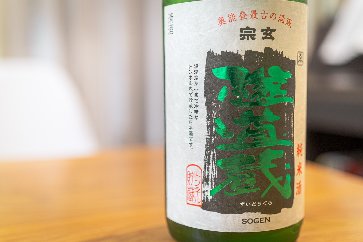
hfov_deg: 48.5
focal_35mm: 40
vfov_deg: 33.4
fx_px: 403
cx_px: 182
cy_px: 121
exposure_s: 1/40
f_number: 2
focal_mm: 40
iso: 800
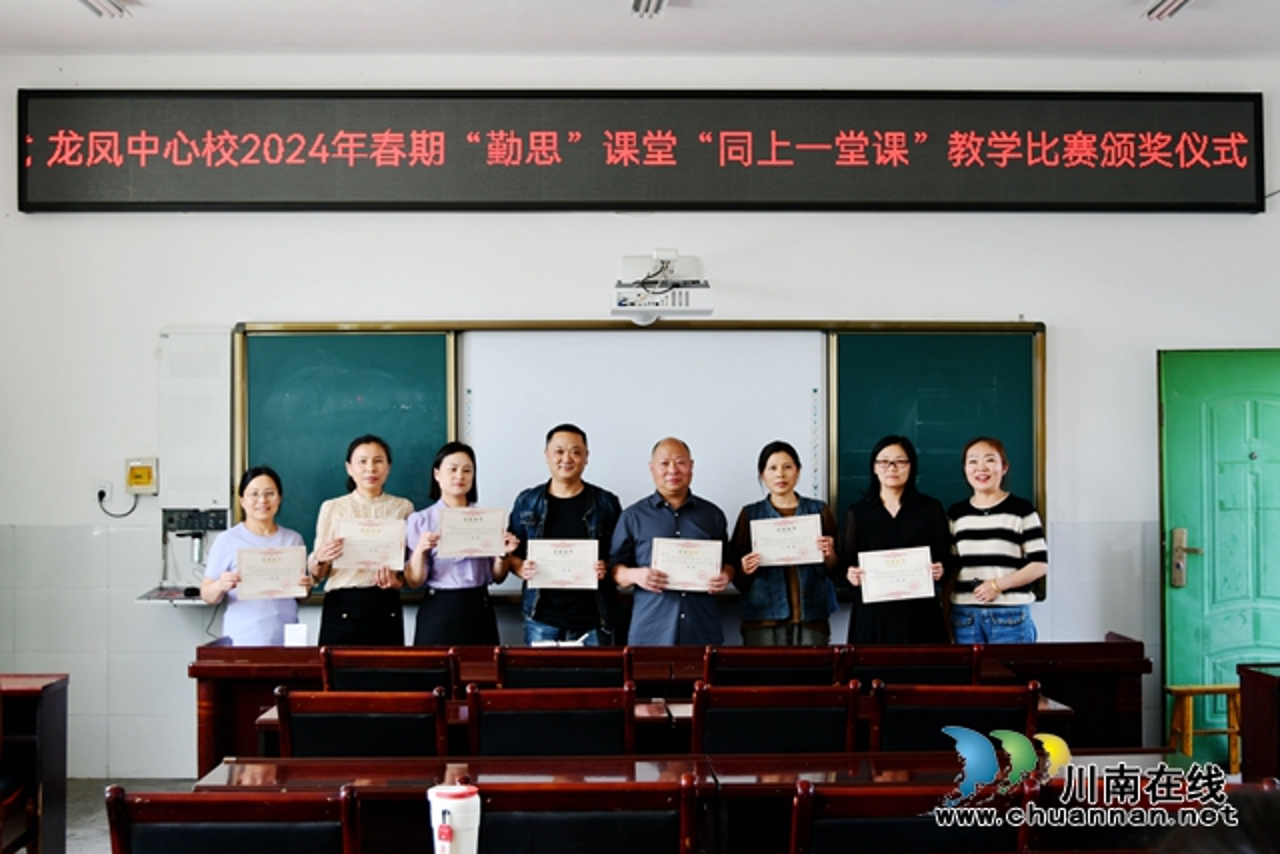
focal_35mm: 40
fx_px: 1422
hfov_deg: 48.4
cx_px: 640
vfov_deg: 33.4
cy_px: 427
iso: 100
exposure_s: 1/50
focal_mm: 27
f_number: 4
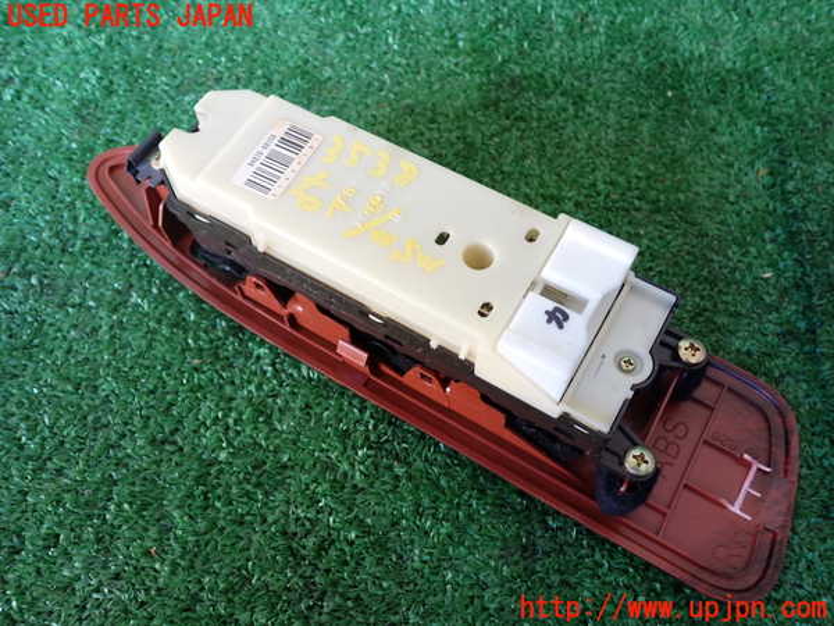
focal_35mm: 30
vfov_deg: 46.8
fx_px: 723
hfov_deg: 60.0
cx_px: 417
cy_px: 313
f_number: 2.3
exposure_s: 1/50
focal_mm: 5.4
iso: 200
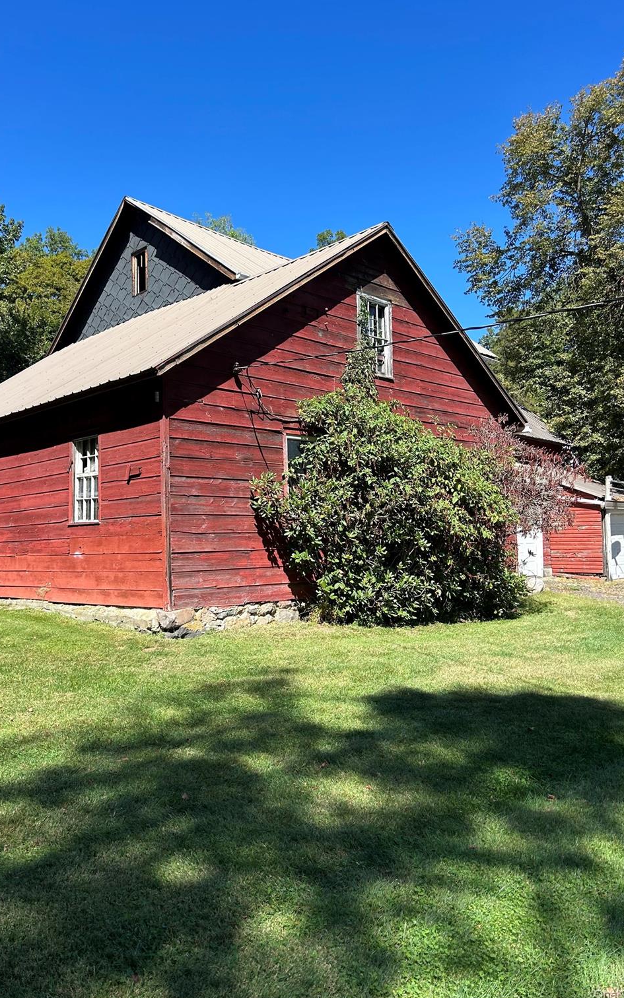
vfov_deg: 66.5
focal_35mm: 28
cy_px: 496
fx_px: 762
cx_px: 289
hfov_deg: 44.5
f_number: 1.5
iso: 50
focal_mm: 5.7
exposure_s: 1/1724
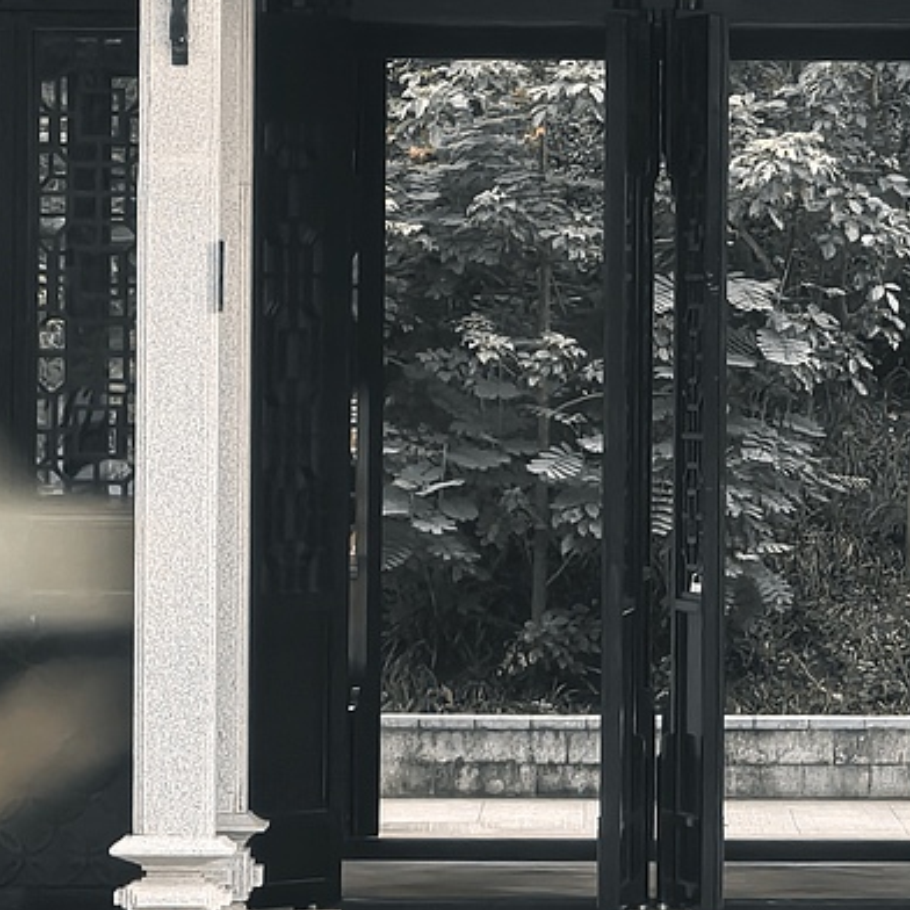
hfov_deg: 6.4
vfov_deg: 6.4
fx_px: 8149
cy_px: -26
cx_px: 829
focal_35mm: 274
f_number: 2.1
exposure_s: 1/100
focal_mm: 15
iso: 64
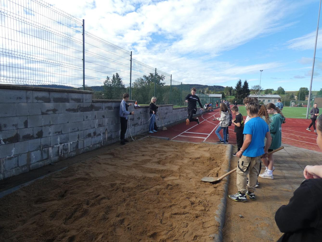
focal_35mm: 20
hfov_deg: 81.7
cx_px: 161
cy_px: 121
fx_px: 186
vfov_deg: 66.0
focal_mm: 3.6
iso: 80
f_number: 2.8
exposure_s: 1/800
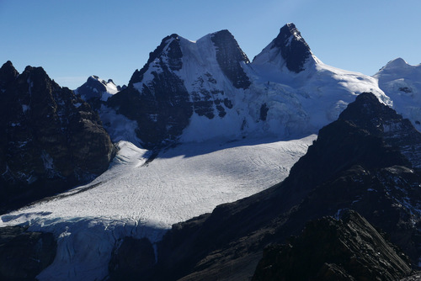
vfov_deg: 27.0
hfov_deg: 39.6
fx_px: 585
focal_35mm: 50
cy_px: 140
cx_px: 210
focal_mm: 22.7
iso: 200
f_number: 5.6
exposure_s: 1/1600
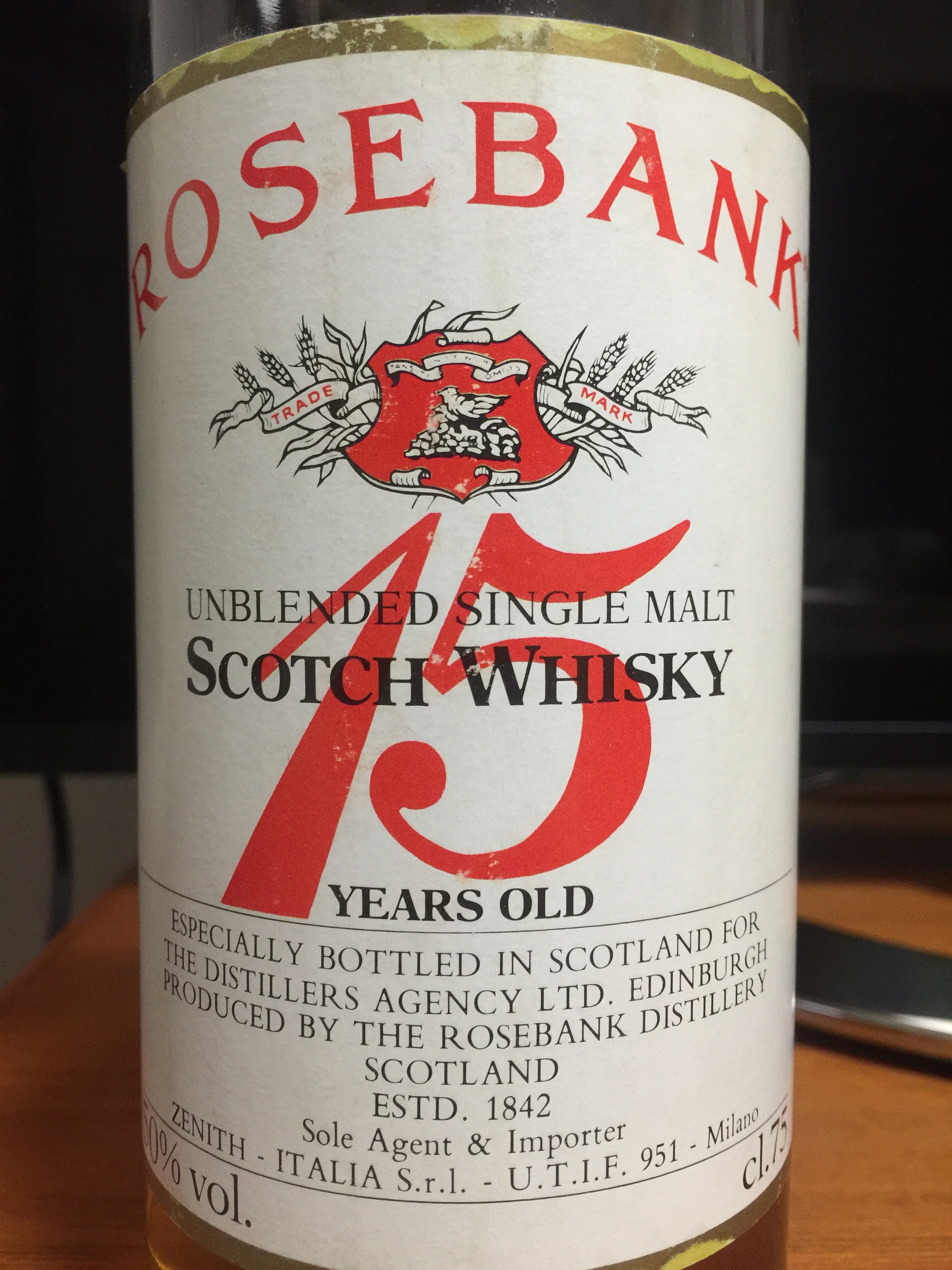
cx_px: 476
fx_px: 1063
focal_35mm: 29
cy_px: 635
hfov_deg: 48.2
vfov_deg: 61.7
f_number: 2.2
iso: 125
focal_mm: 4.15
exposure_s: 1/15
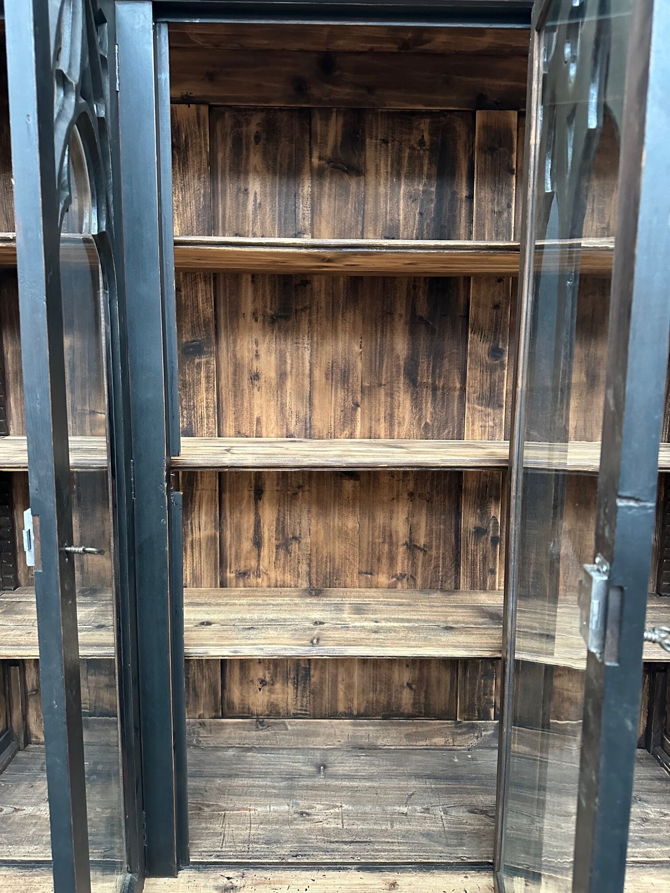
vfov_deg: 71.6
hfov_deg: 56.8
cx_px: 335
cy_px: 446
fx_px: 619
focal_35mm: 24
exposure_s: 1/60
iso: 500
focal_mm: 6.86
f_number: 1.78
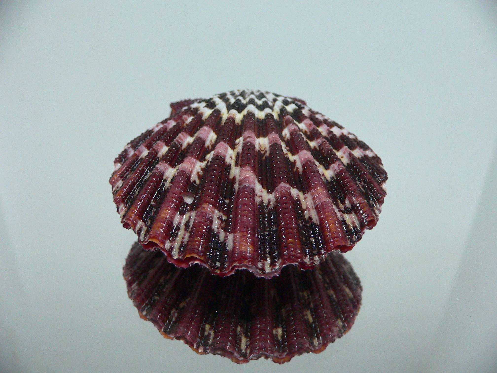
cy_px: 186
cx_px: 248
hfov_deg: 52.6
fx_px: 503
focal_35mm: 35
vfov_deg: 40.7
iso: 200
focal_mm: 4.6
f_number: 2.8
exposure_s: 1/40
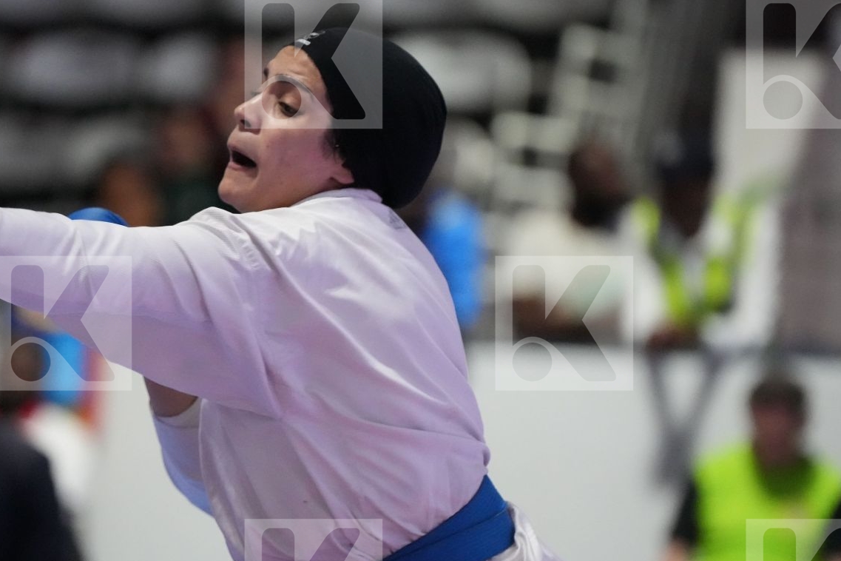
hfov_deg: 6.7
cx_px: 314
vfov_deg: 4.5
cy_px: 323
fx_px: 7171
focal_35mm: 307
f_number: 2.8
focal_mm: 194
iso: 10000
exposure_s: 1/800
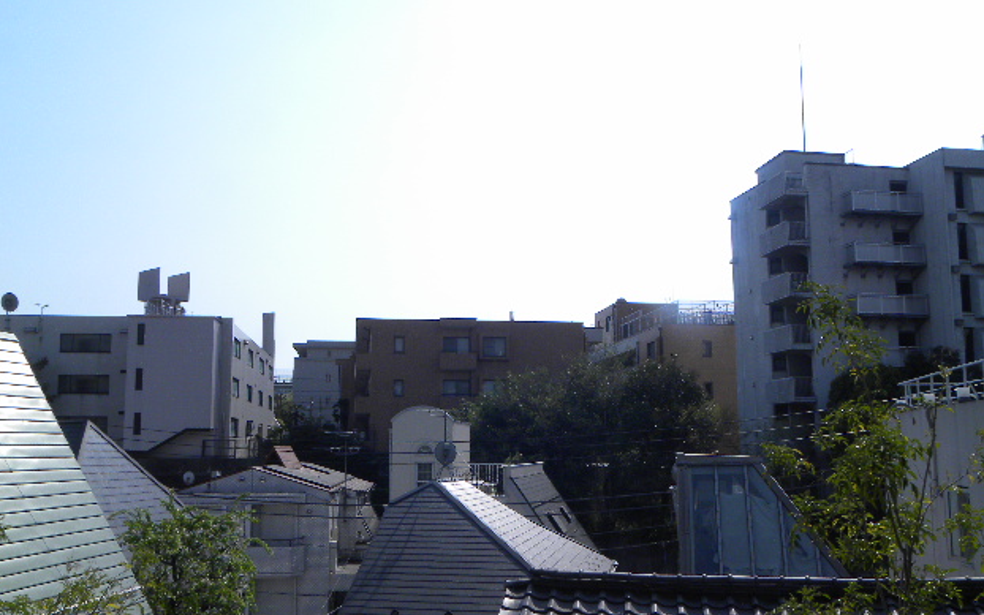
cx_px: 494
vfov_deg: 35.3
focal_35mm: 36
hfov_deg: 54.0
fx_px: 966
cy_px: 324
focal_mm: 5.9
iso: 64
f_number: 6.3
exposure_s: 1/432
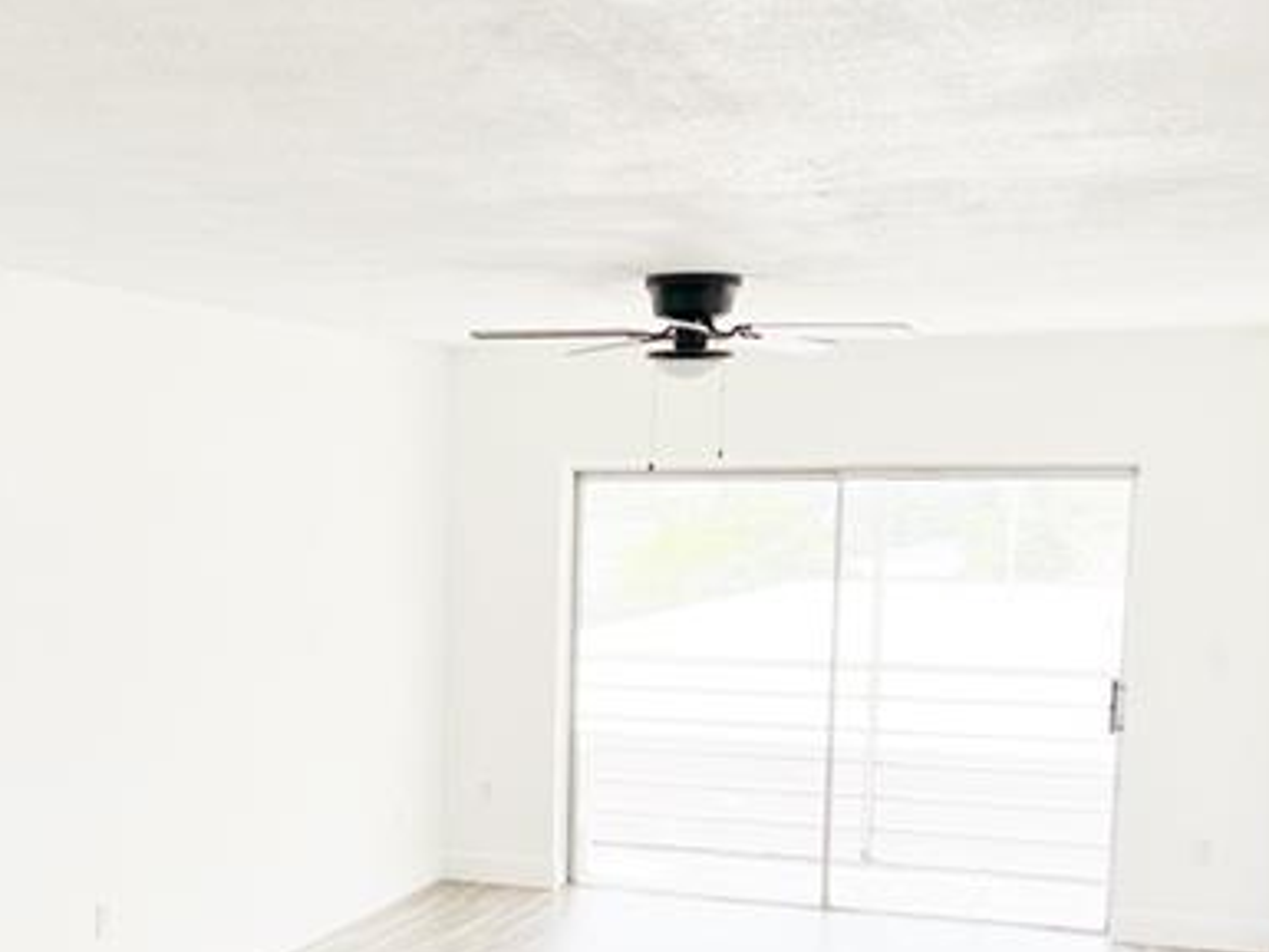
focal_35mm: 54
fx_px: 1980
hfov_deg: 35.0
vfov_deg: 26.6
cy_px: 748
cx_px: 359
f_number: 1.5
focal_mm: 5.7
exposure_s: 1/364
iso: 50
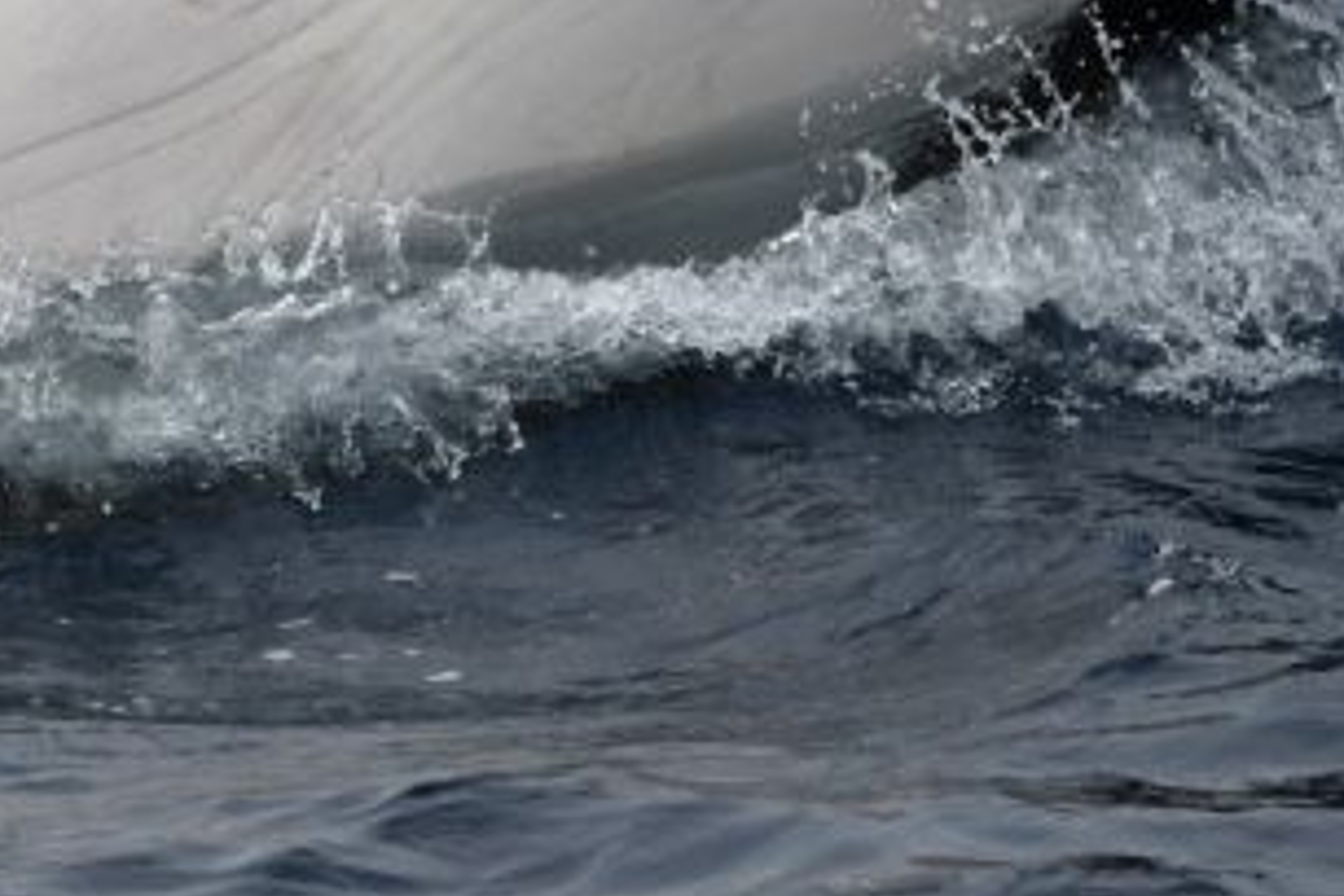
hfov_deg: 2.2
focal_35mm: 941
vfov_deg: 1.5
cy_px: -138
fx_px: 35128
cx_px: 167
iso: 900
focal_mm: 360
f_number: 6
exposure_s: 1/8000
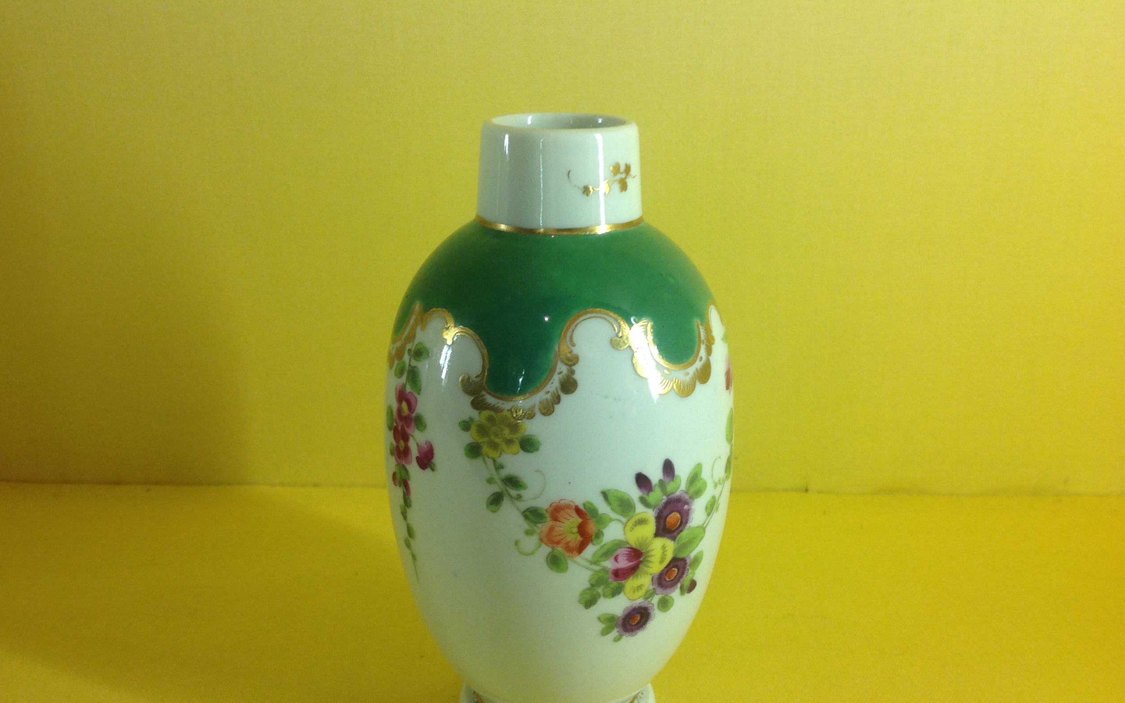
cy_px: 421
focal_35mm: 38
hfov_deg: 51.5
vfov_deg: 33.5
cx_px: 572
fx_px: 1165
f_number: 2.4
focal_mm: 4.28
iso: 64
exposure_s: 1/40
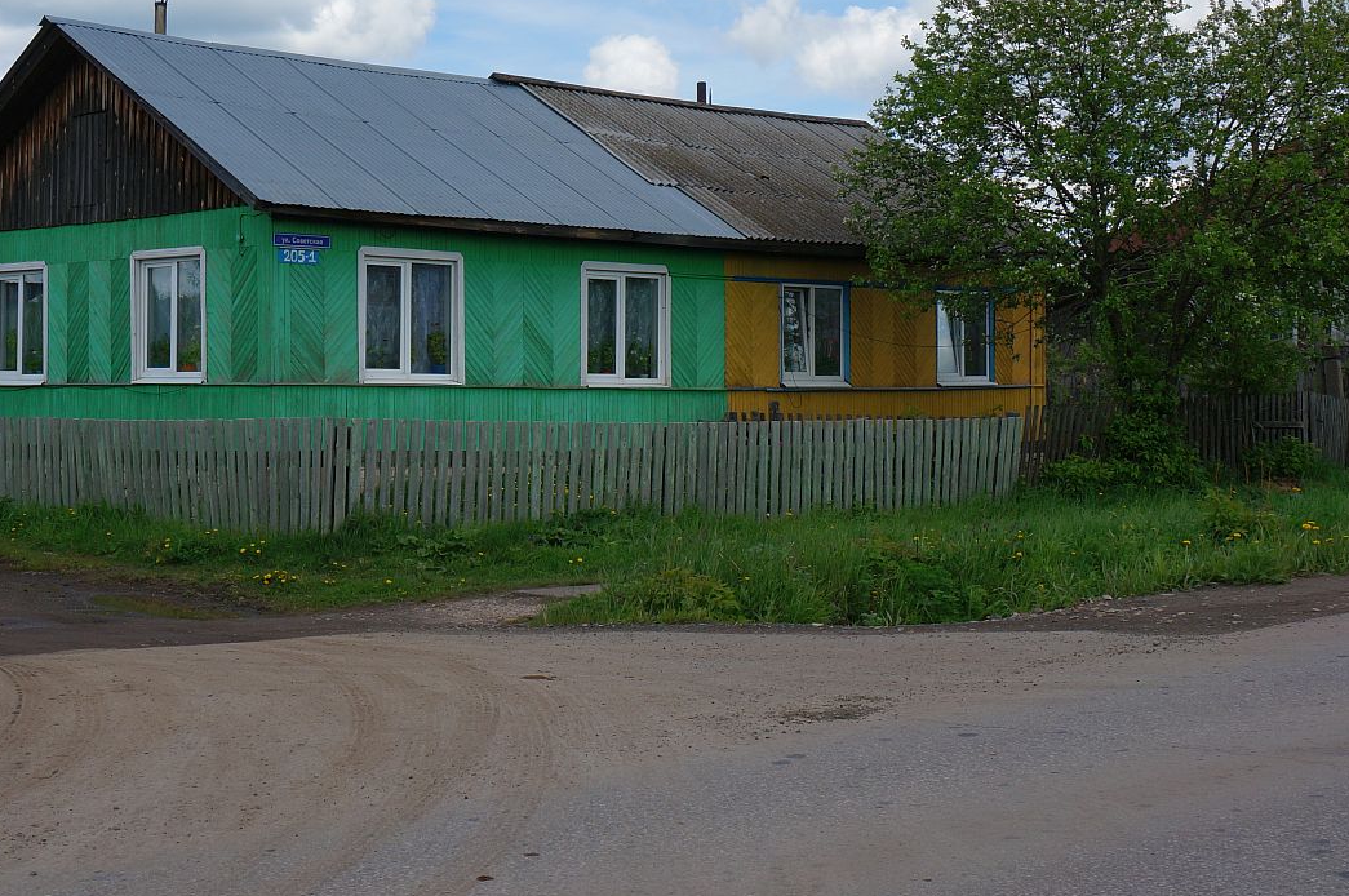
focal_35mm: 56
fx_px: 2096
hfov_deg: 35.5
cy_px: 326
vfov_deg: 24.1
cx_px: 505
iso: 100
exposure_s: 1/125
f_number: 13
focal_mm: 26
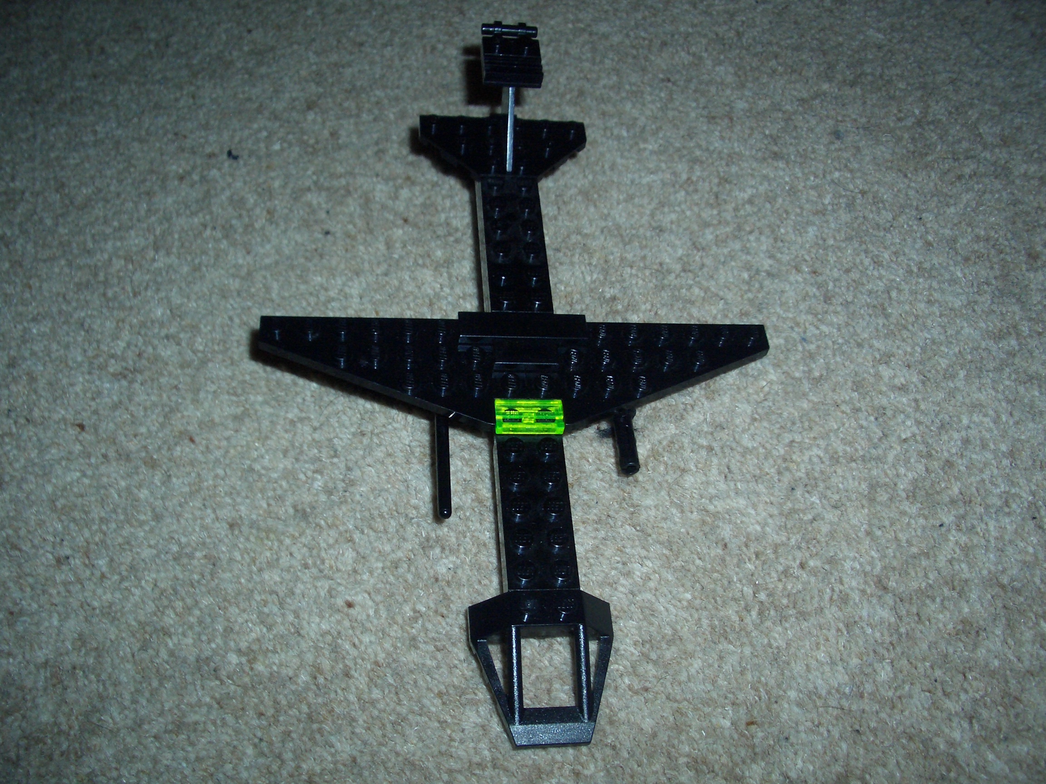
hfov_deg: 52.6
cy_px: 392
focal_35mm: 35
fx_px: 1058
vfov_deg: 40.7
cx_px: 523
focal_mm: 5.8
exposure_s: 1/60
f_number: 4.3
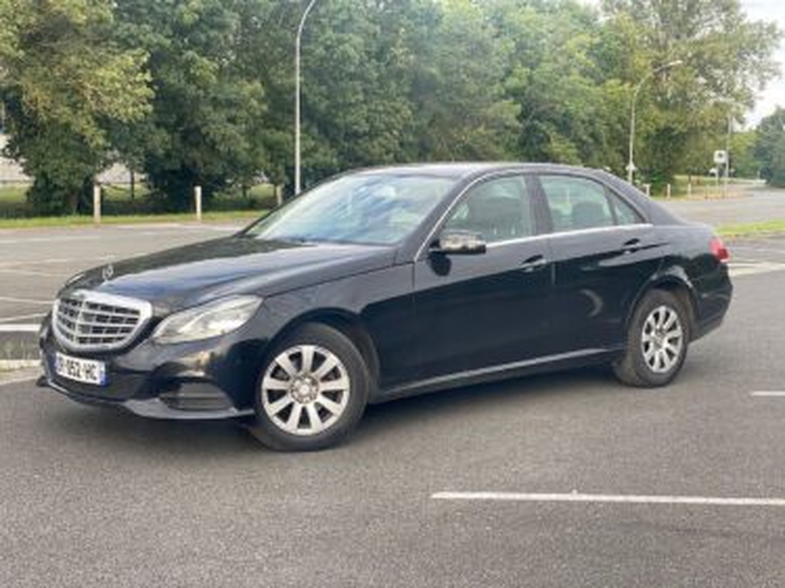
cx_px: 392
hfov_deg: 36.8
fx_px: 1179
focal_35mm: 52
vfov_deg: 28.0
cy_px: 294
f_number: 2
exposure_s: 1/122
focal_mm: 6
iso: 25
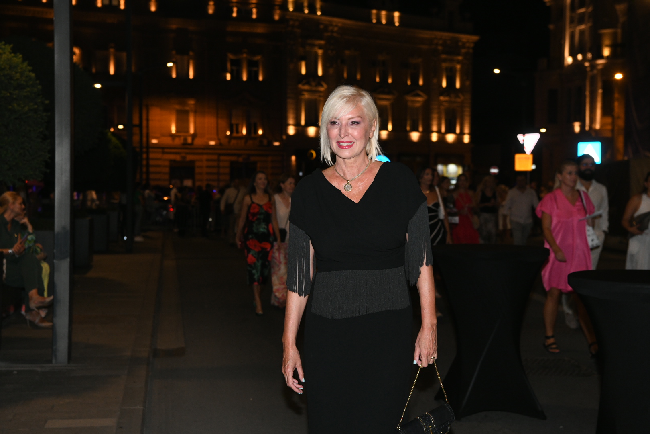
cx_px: 325
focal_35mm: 55
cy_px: 217
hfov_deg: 36.2
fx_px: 993
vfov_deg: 24.6
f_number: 5.6
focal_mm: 55
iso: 2500
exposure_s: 1/125
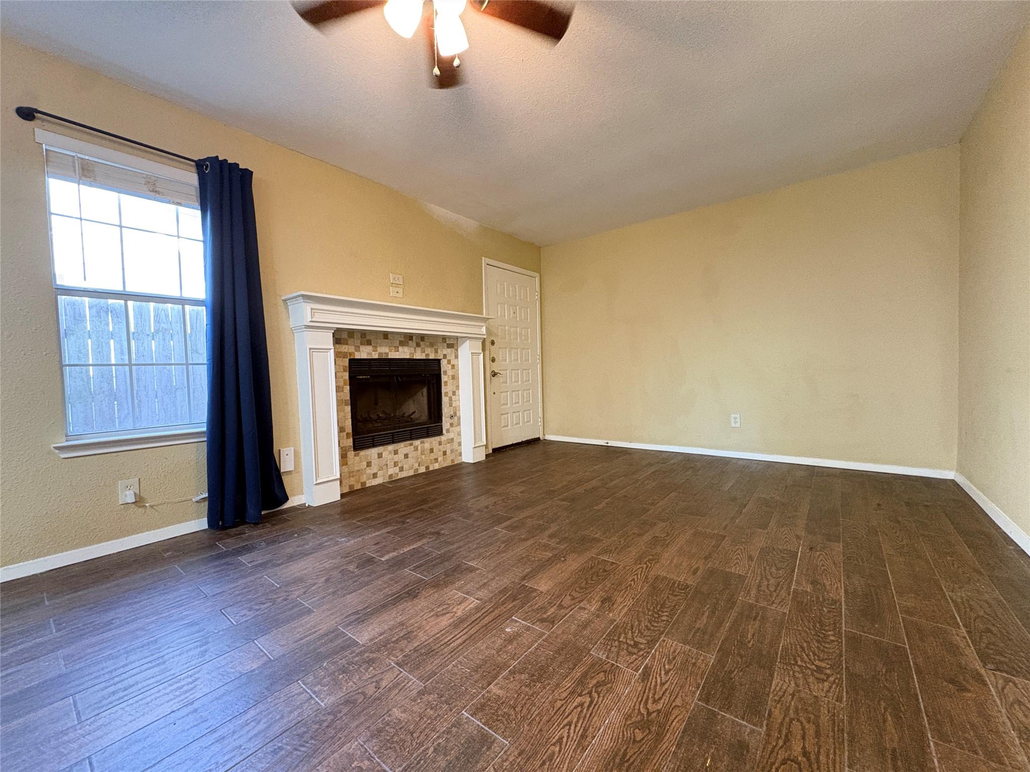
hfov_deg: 102.1
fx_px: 417
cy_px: 386
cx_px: 515
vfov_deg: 85.7
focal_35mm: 14
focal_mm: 2.22
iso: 640
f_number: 2.2
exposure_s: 1/60
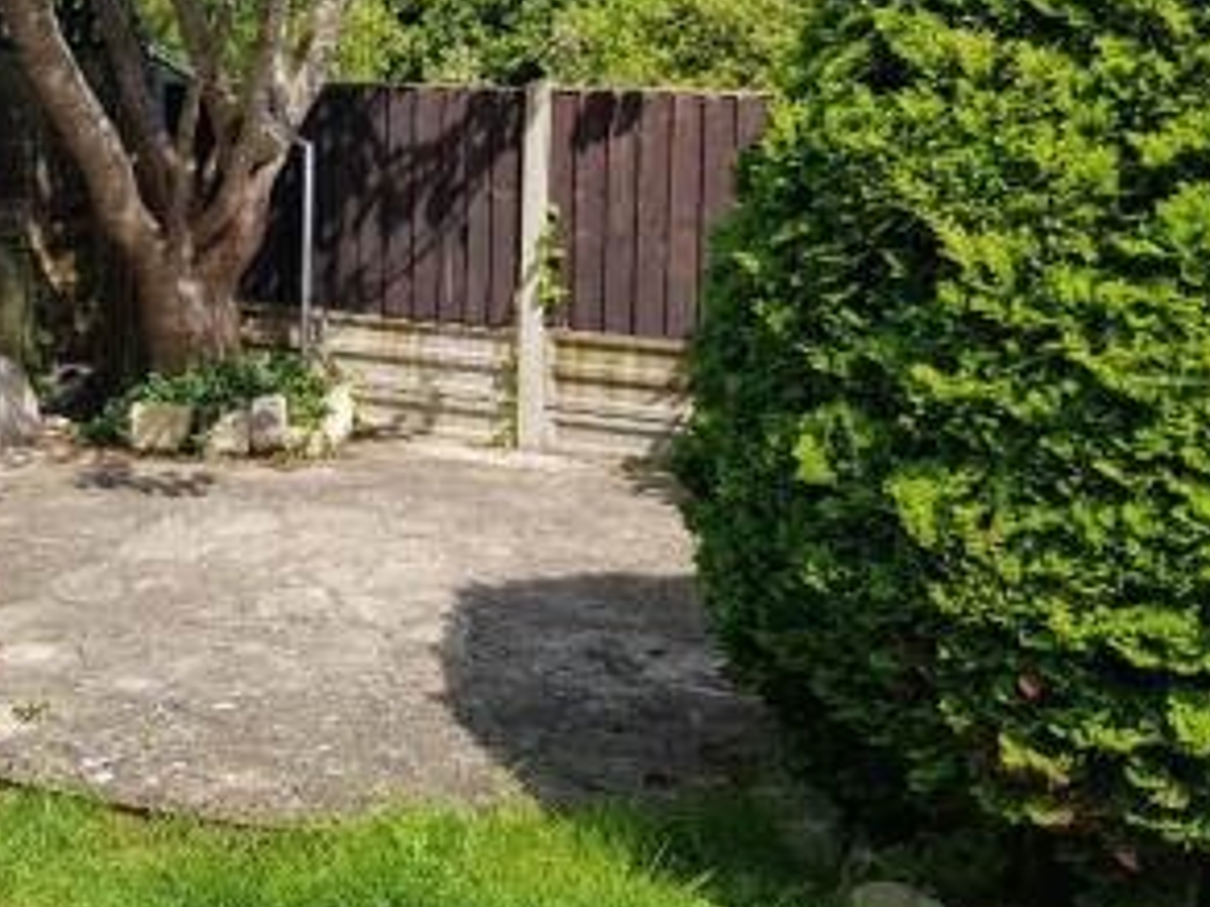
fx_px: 1818
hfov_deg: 36.2
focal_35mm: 52
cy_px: 213
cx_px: 354
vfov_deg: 27.6
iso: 40
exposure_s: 1/1304
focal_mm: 4.2
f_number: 1.7
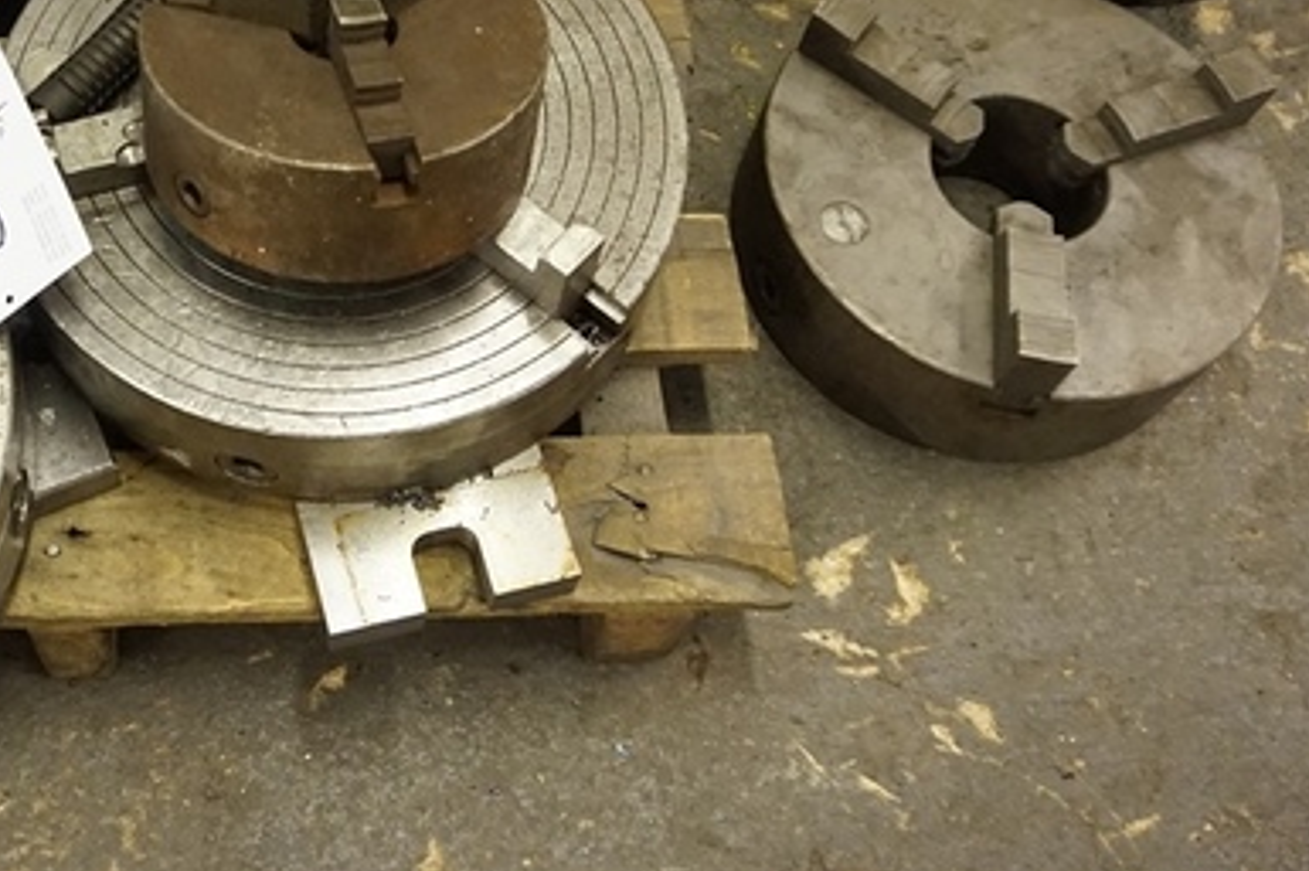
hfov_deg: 41.7
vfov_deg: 29.3
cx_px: 253
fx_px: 1635
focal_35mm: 45
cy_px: 214
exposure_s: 1/125
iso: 3200
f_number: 3.5
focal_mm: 16
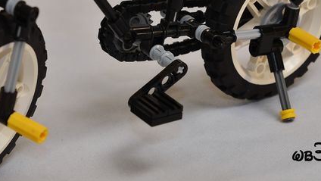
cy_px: 12
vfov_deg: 8.9
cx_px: 124
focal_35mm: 136
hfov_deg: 15.8
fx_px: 1158
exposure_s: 1/100
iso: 200
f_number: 6.3
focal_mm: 46
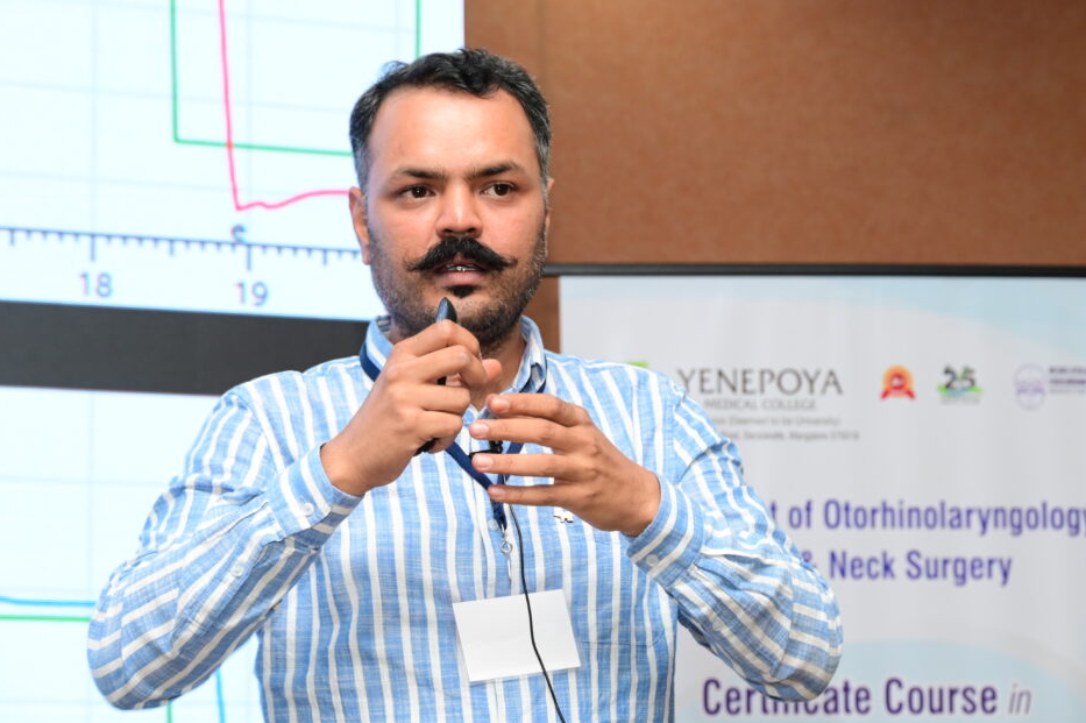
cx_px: 546
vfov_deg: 13.5
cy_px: 349
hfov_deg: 20.2
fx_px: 3045
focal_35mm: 101
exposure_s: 1/125
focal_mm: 92
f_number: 6.3
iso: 2200
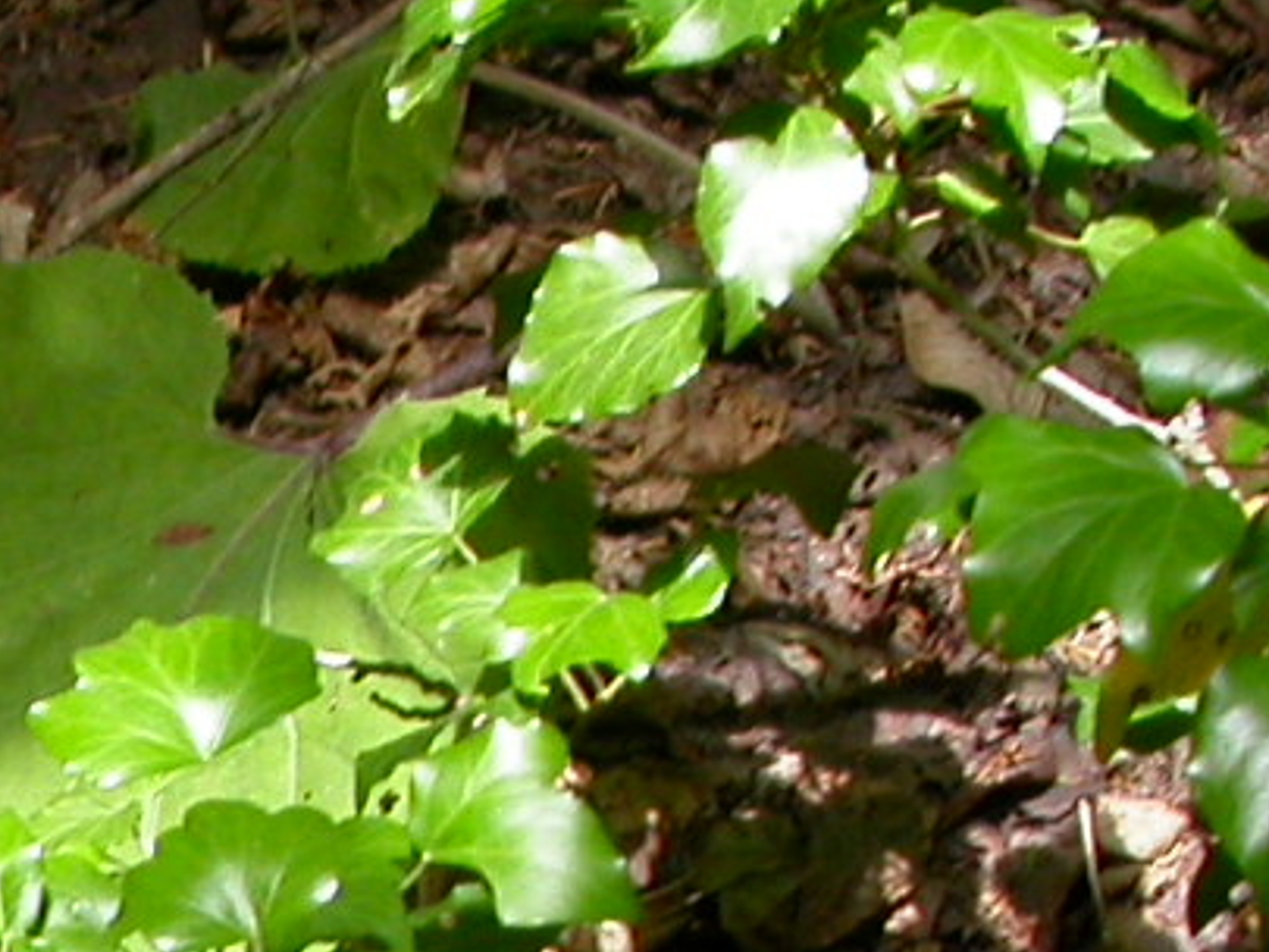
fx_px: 5501
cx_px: -526
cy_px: 1566
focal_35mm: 150
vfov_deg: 9.5
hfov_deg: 12.6
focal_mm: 7.85
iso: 100
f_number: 4.7
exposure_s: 1/60.9
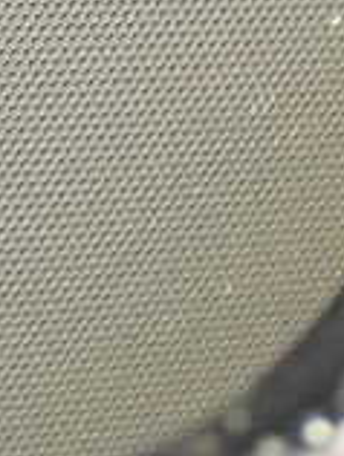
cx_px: -14
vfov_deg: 9.6
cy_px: 0
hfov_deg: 7.2
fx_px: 2709
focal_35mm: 205
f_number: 3.3
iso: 2000
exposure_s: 1/50
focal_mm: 9.65
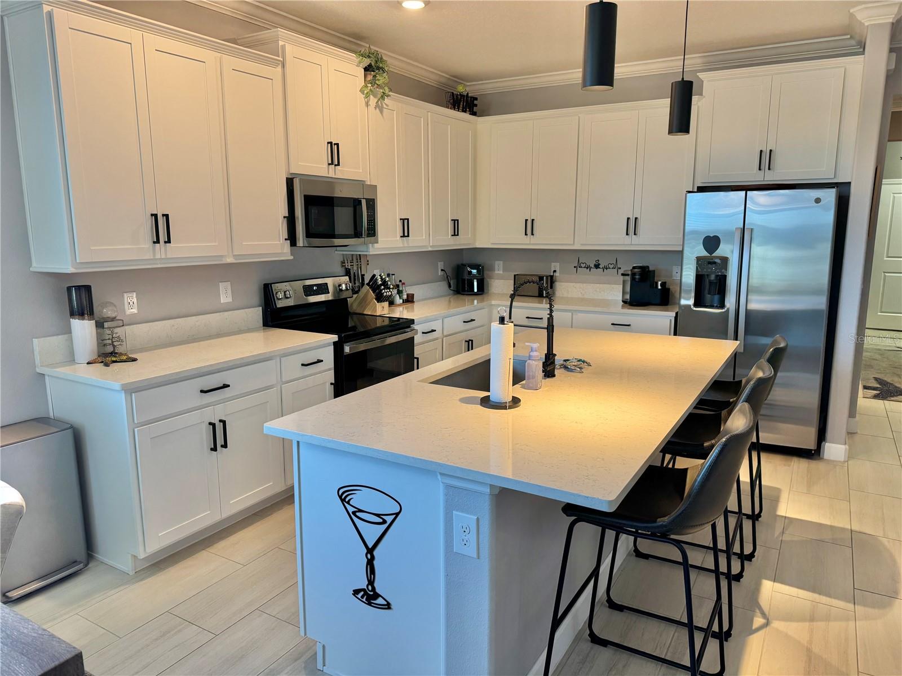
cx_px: 451
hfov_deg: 71.6
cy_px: 338
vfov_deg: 56.8
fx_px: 625
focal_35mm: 24
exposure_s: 1/120
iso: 125
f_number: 1.78
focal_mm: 6.76
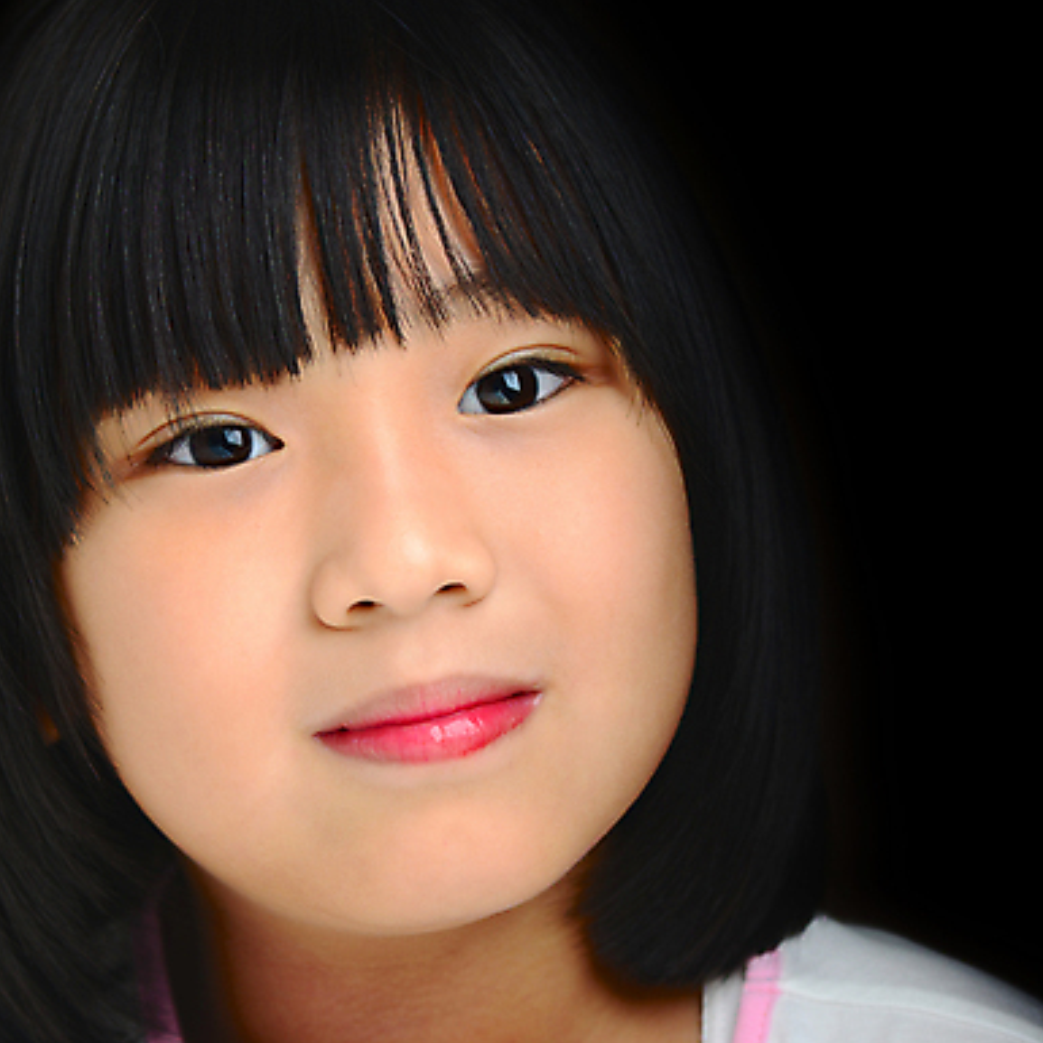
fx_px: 4738
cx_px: 271
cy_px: 523
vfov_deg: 12.6
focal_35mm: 139
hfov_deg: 12.5
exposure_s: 1/160
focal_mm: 105
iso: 50
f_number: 8
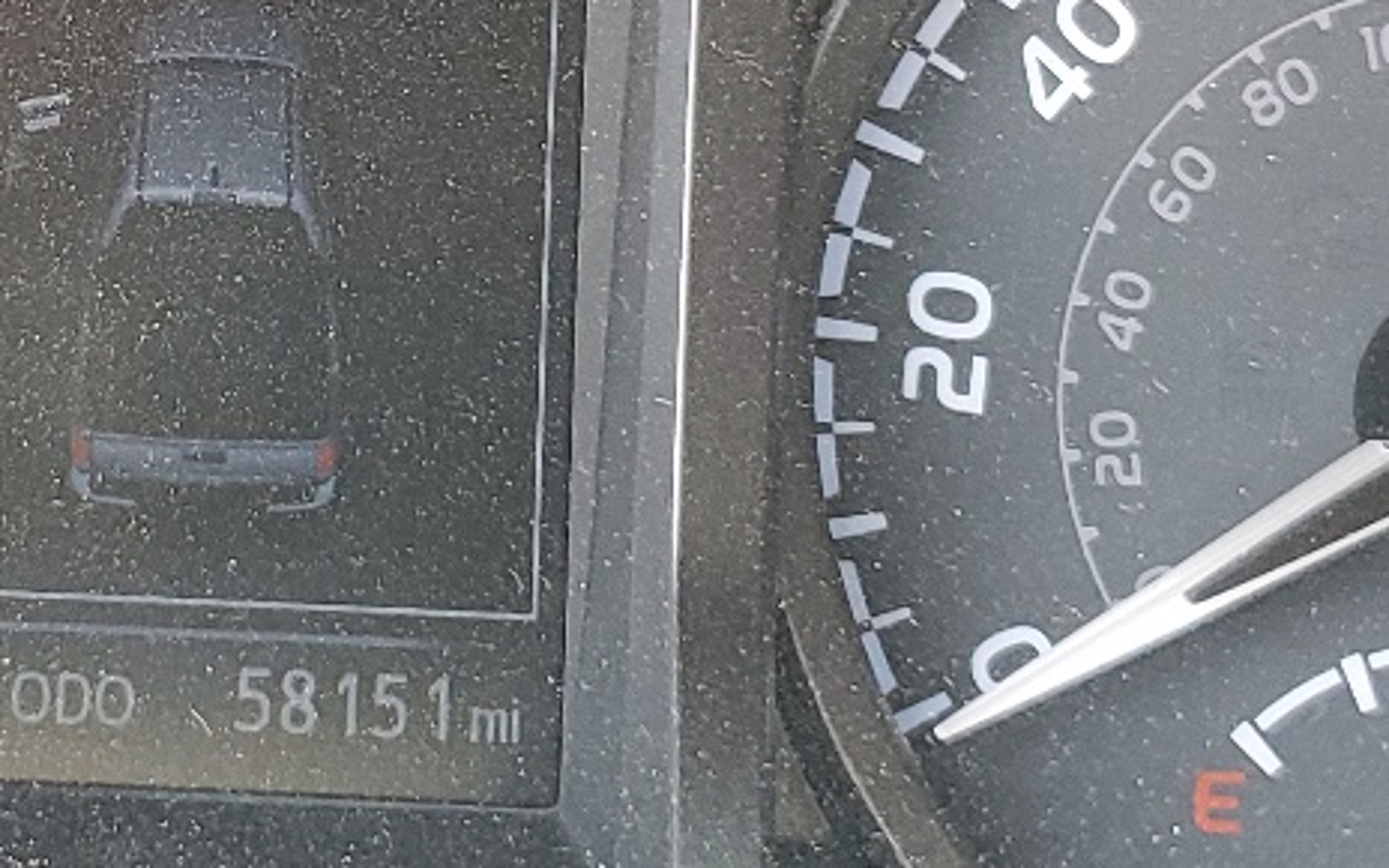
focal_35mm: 95
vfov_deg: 13.6
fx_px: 3596
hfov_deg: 21.5
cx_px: 189
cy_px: 48
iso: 79
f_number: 1.5
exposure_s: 1/60.2
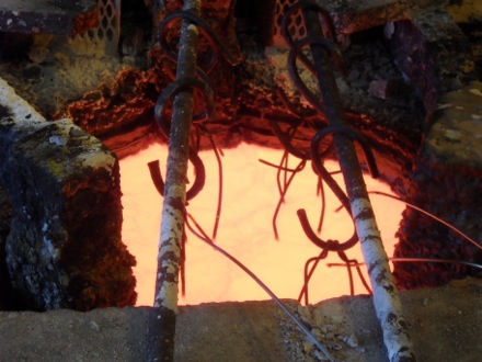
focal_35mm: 77
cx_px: 241
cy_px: 181
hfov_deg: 25.3
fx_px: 1072
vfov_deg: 19.1
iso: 200
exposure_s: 1/20
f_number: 5
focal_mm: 13.6
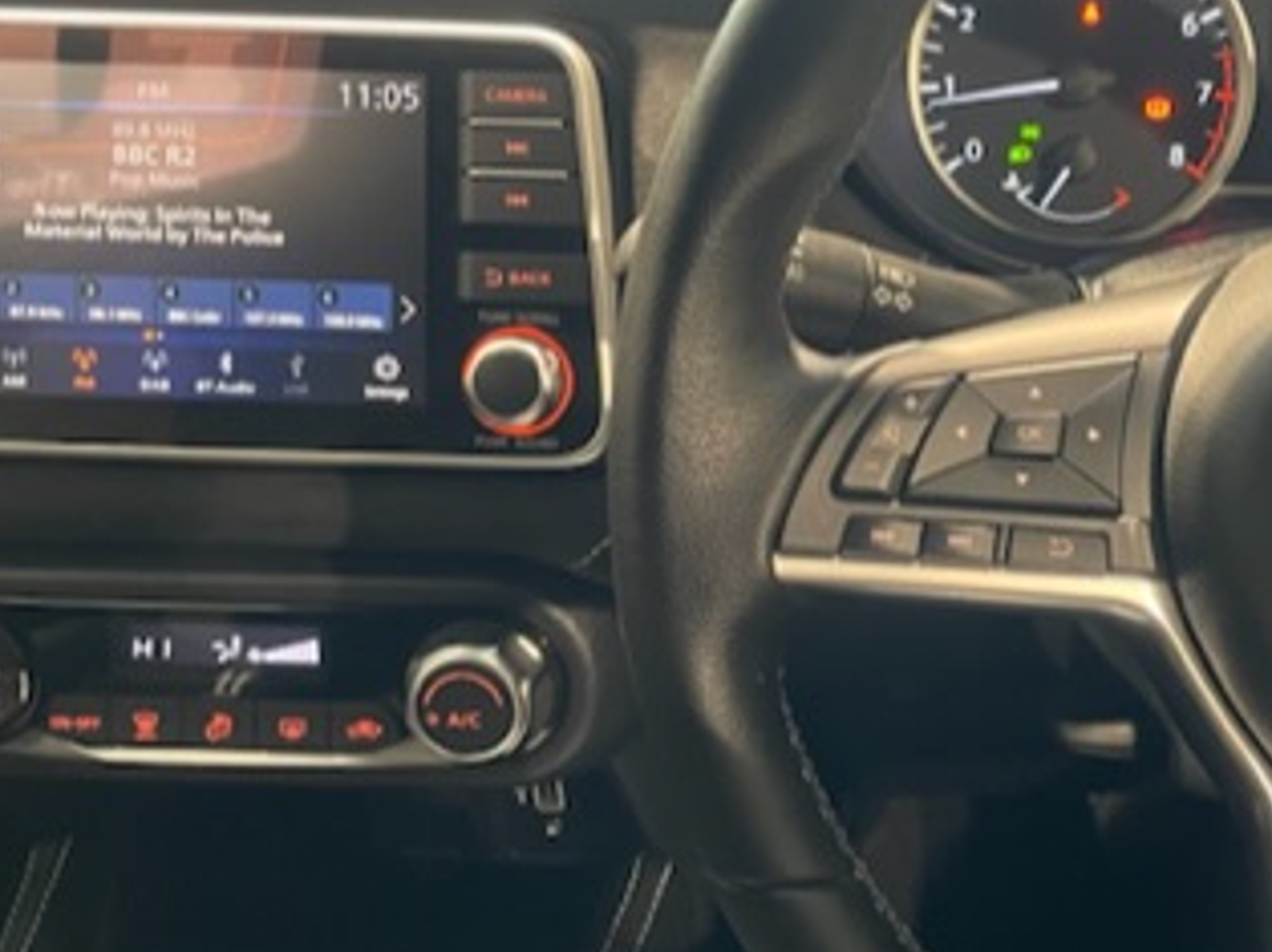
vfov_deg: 27.5
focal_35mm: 53
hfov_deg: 35.1
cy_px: 425
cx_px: 1013
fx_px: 1946
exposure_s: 1/40
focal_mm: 4.2
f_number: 1.6
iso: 500
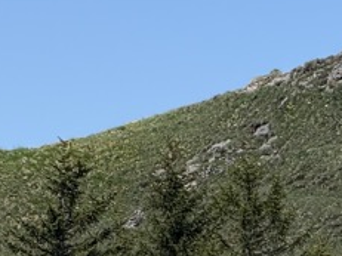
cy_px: 149
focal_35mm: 532
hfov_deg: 3.7
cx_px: 629
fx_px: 5253
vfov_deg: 2.8
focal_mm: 15.66
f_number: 2.8
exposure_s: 1/1048
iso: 50
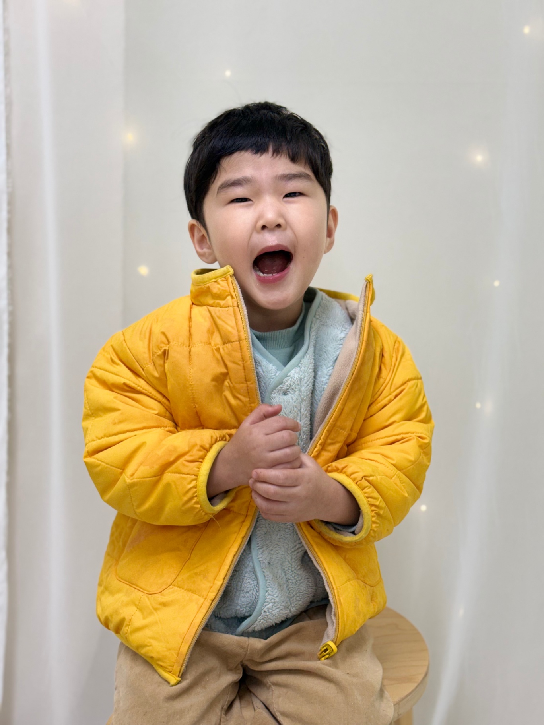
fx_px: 1006
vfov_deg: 39.7
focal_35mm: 48
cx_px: 272
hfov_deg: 30.3
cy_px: 362
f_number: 1.78
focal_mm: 6.76
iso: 64
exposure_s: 1/120
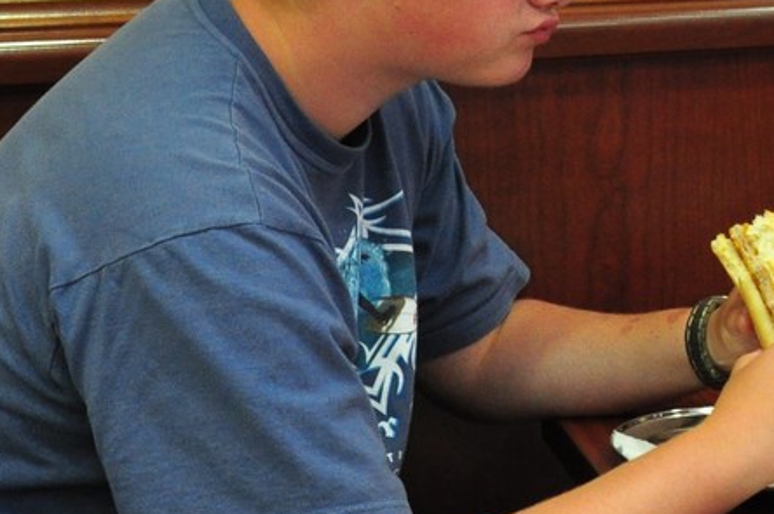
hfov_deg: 12.8
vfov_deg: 9.3
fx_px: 3135
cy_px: -10
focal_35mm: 146
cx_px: 1367
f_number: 7.1
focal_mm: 24
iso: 800
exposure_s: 1/20
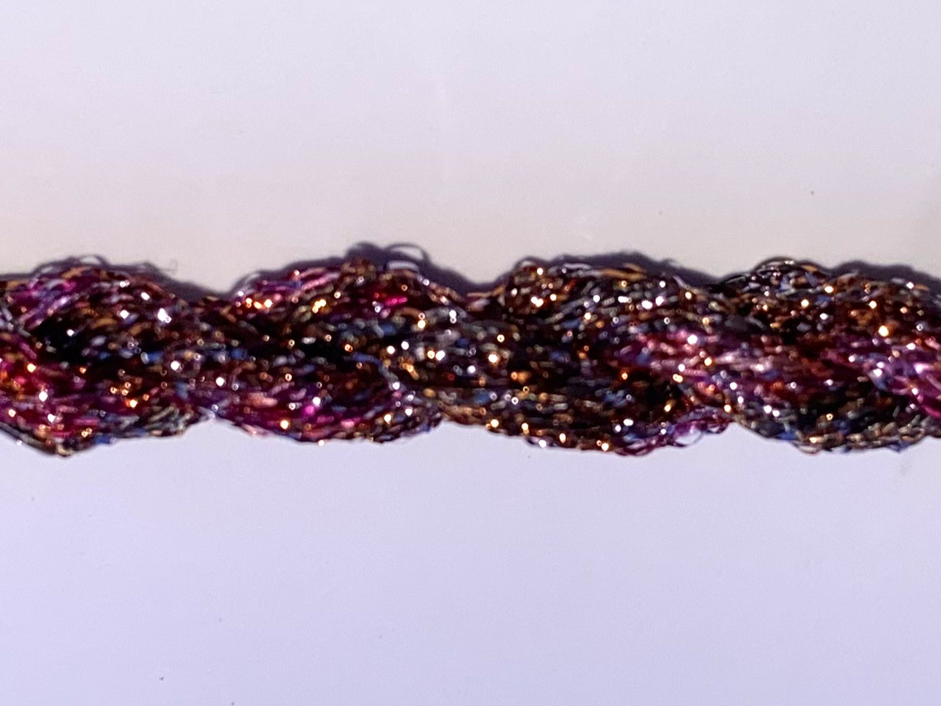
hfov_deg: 69.4
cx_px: 470
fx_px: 680
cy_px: 353
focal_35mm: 25
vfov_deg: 54.9
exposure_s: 1/4274
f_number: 1.8
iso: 32
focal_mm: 4.2
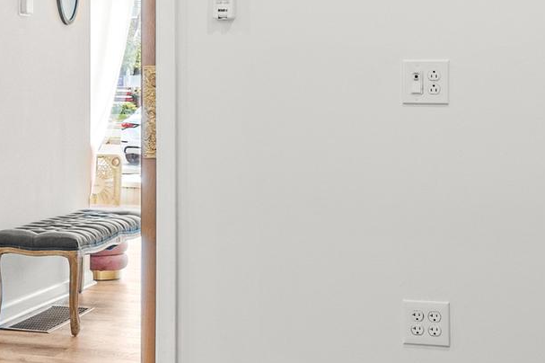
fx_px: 1226
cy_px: 88
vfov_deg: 16.7
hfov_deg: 24.2
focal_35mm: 81
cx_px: 26
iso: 250
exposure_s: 1/2.5
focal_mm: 16
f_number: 9
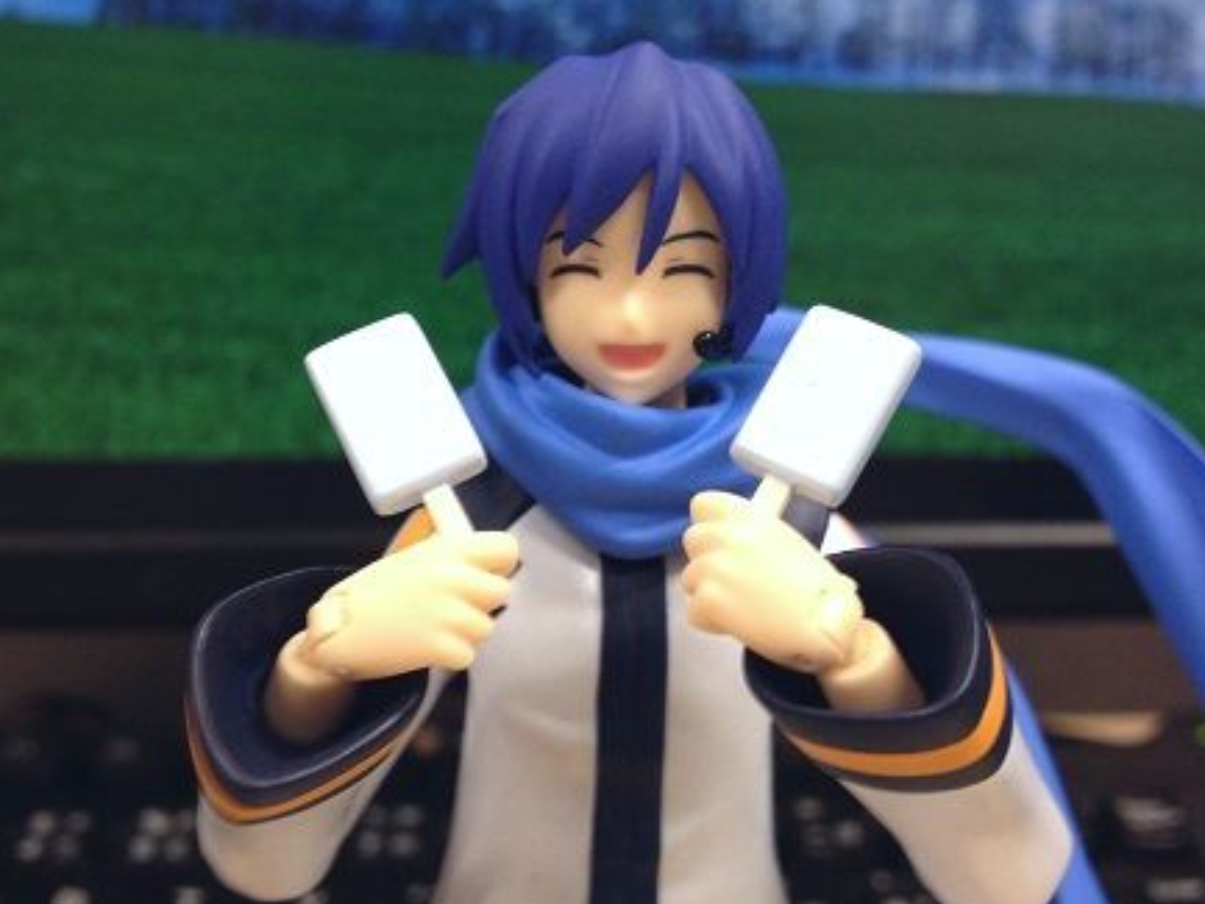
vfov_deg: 34.4
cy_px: 439
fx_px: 1462
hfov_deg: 44.8
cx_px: 609
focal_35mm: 42
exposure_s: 1/20
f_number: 2.4
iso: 160
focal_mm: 4.28
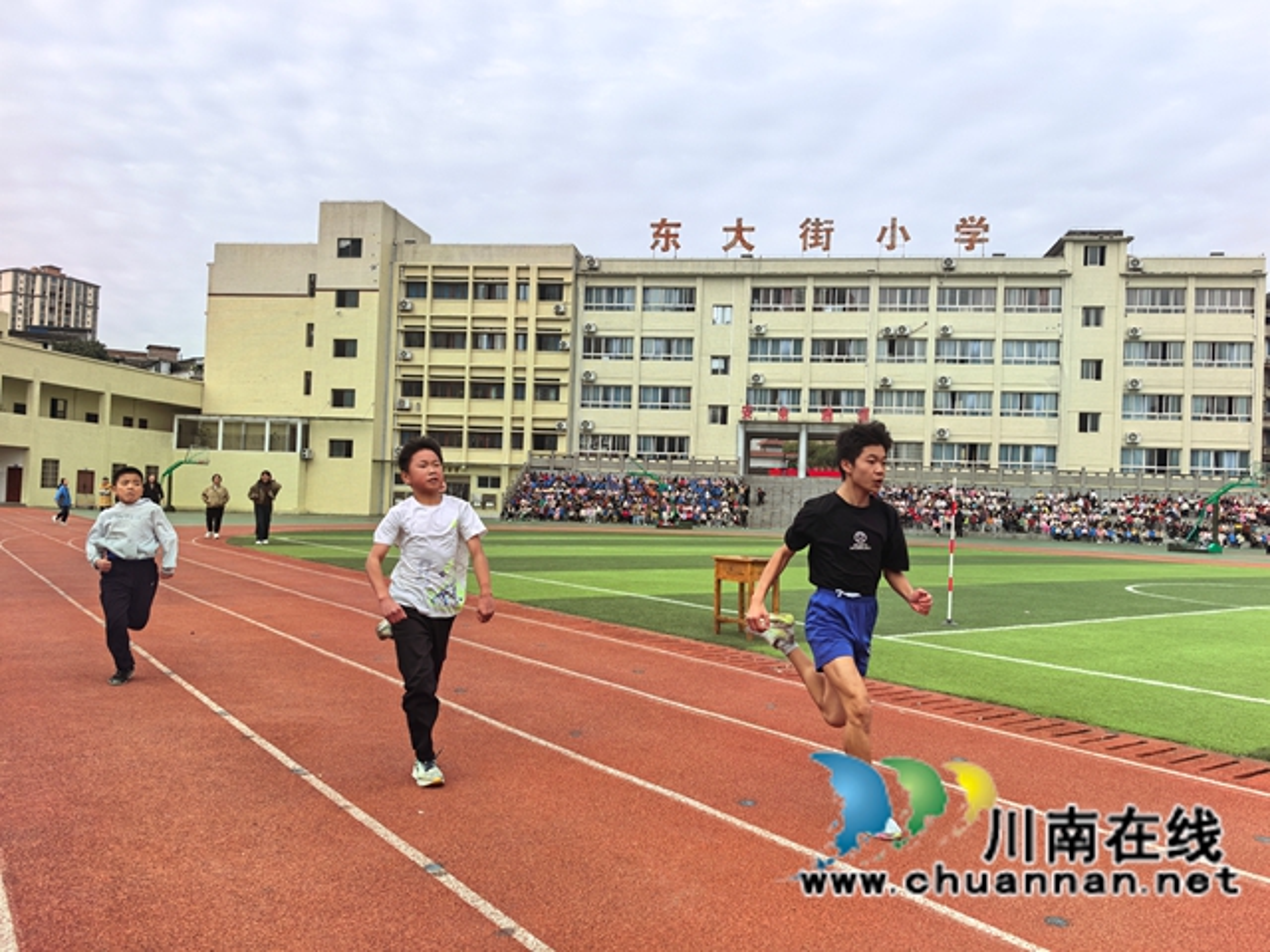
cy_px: 476
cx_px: 635
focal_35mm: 27
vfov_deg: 51.4
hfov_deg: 65.3
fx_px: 991
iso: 200
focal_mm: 6.98
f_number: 2
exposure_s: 1/5155
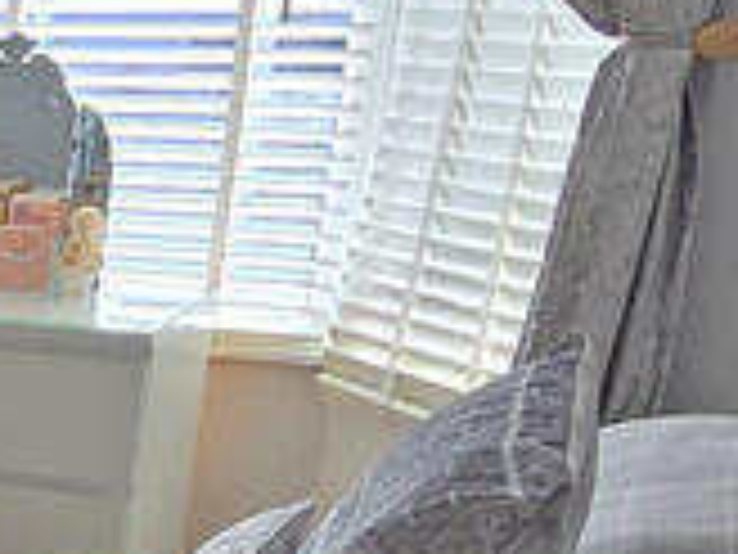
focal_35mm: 81
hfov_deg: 18.0
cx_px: -666
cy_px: 658
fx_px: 1727
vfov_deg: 17.4
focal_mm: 2.2
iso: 50
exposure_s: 1/134
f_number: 2.2
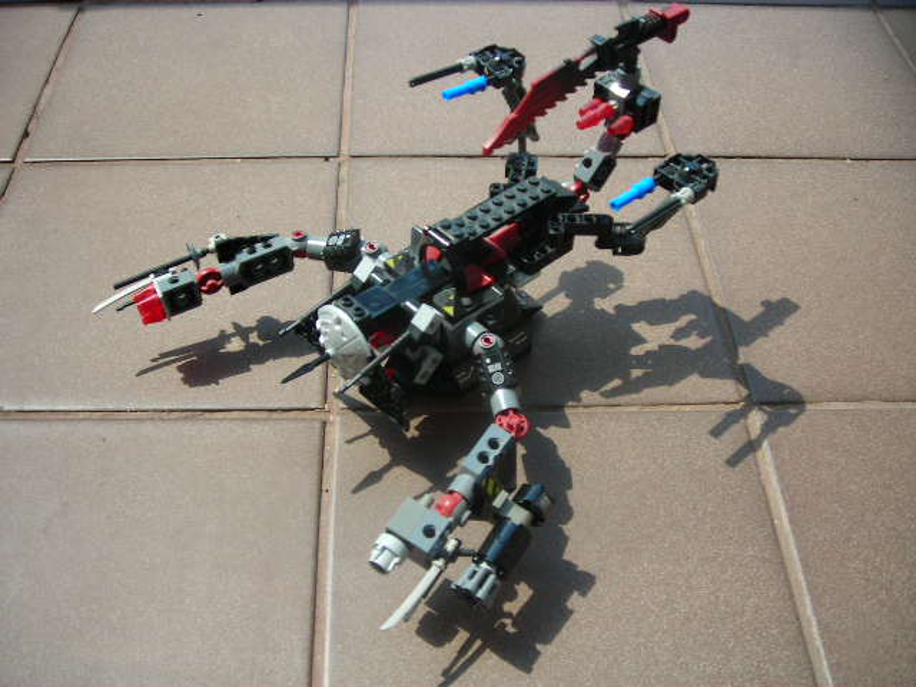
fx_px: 1006
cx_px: 458
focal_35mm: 38
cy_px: 344
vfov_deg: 37.7
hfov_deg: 49.0
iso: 100
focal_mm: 6.3
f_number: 6.4
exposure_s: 1/123
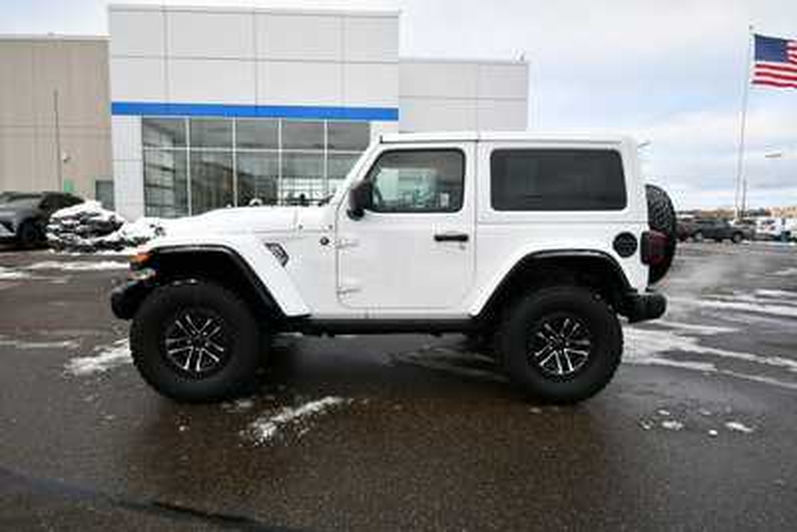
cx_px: 398
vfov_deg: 57.3
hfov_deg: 78.6
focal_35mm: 22
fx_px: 487
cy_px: 266
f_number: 5.6
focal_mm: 15
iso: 250
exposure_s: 1/250
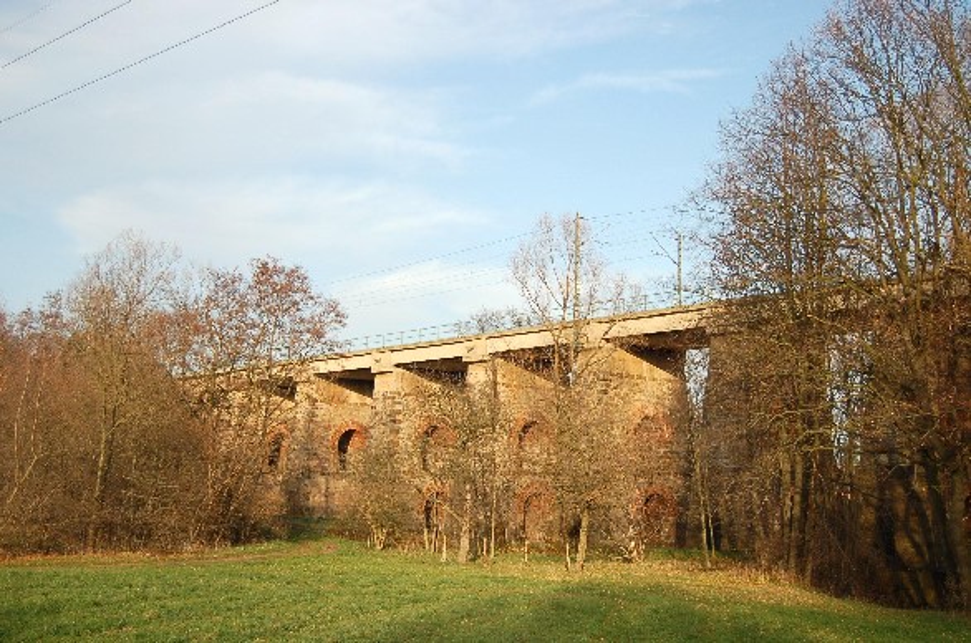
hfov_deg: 42.4
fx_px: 1251
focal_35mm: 46
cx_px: 486
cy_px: 322
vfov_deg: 28.8
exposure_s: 1/1000
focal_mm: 31
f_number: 4.5
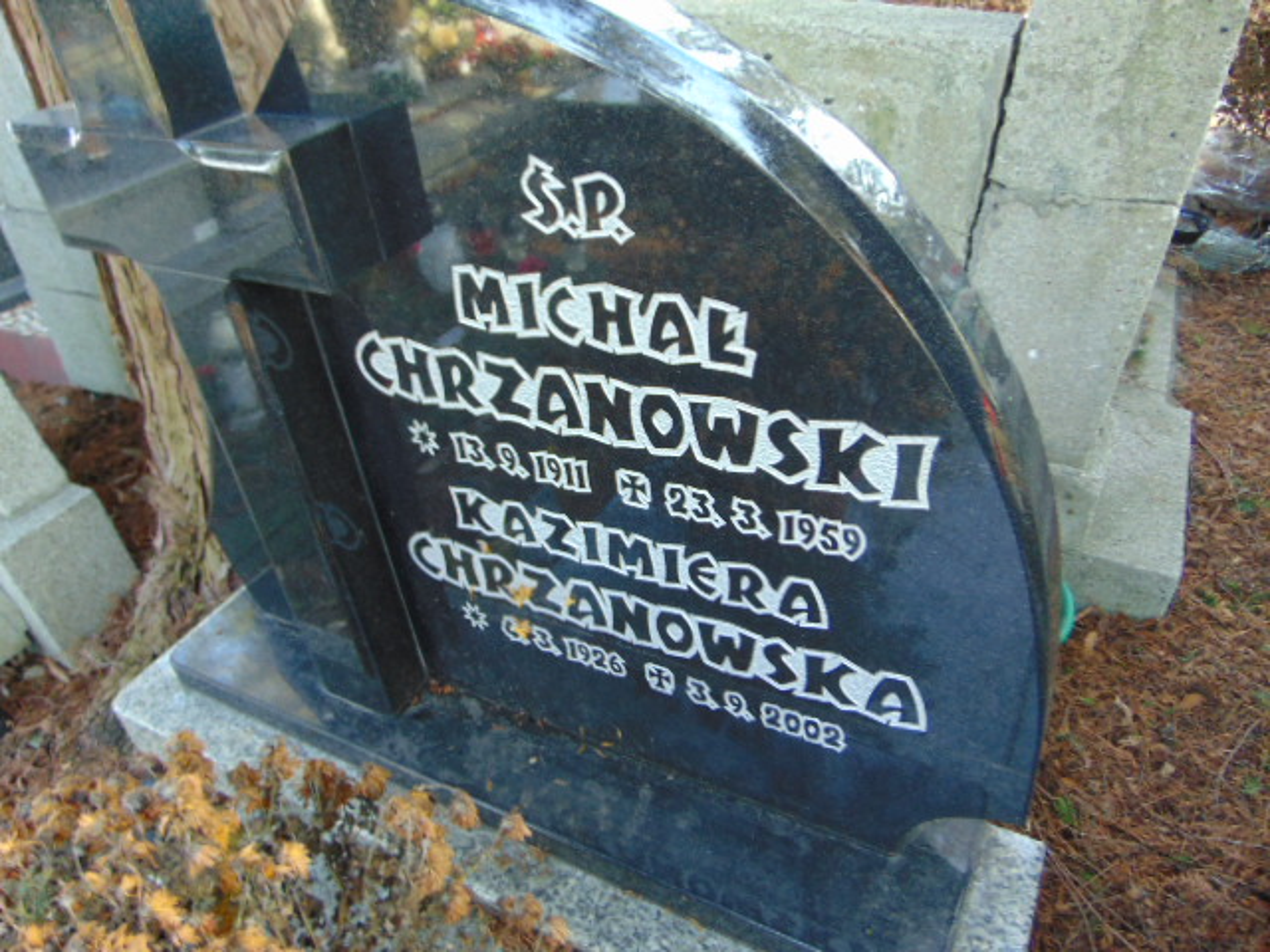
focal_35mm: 25
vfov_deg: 54.9
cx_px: 635
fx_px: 917
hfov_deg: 69.4
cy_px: 476
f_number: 3
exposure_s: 1/30
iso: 100
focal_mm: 4.5
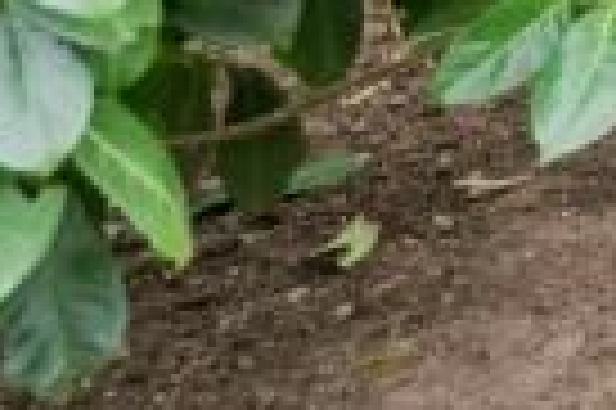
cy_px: -915
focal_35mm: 120
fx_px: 2051
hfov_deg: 9.3
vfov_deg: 8.8
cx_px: 2217
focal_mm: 16
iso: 640
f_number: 8
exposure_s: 1/250
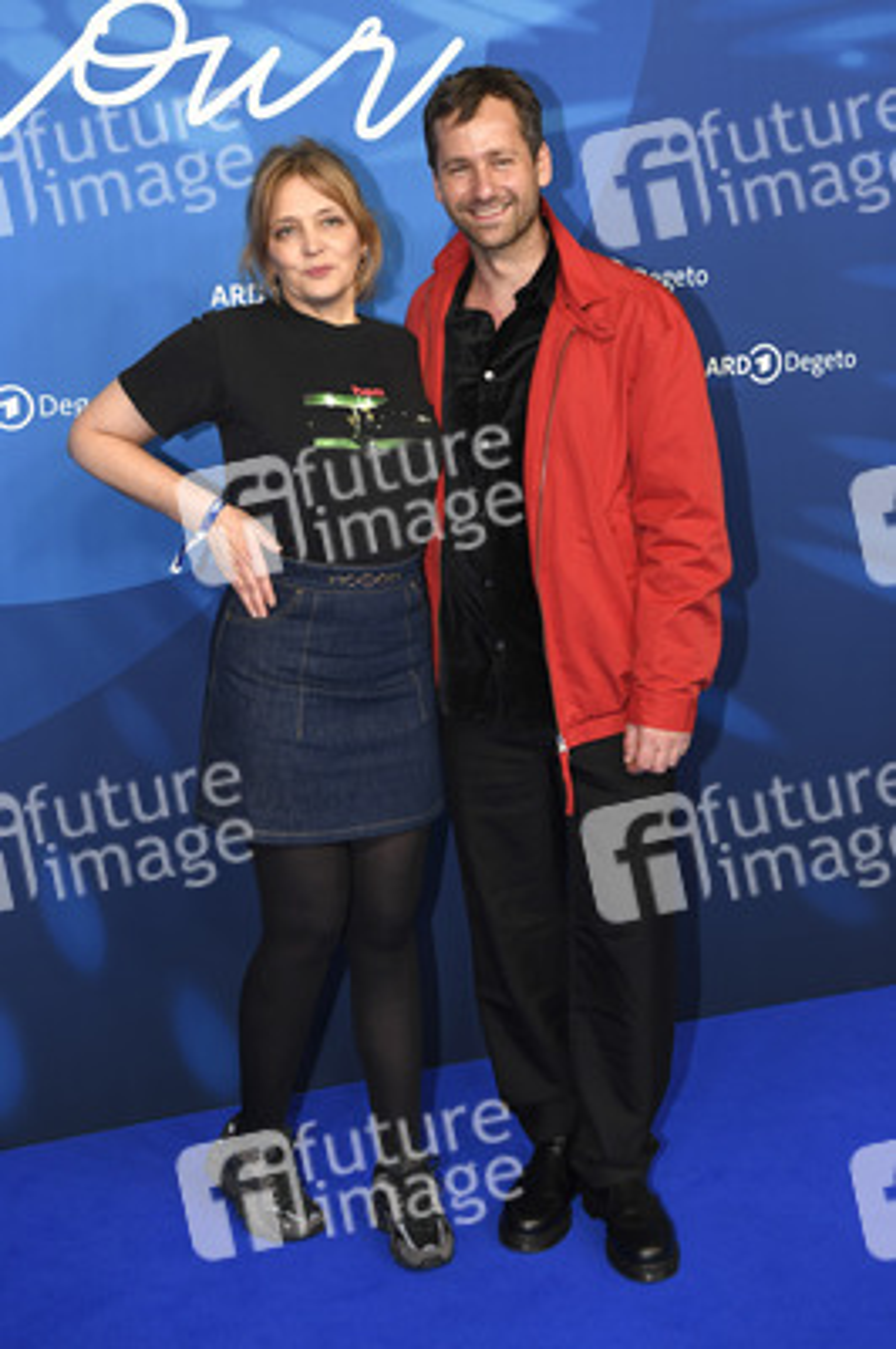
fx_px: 1795
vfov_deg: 41.1
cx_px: 448
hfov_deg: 28.0
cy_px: 674
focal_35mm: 48
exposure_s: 1/320
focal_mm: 48
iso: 800
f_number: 4.5
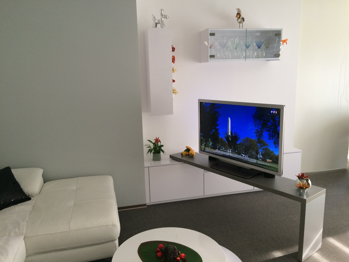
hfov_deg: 61.7
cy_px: 131
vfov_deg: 48.2
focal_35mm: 29
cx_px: 174
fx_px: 292
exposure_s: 1/33
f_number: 2.2
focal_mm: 4.15
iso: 64
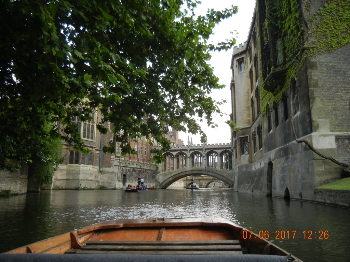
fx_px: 303
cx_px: 175
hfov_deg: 60.0
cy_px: 131
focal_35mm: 30
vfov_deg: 46.8
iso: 184
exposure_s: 1/250
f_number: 3.5
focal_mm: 5.4
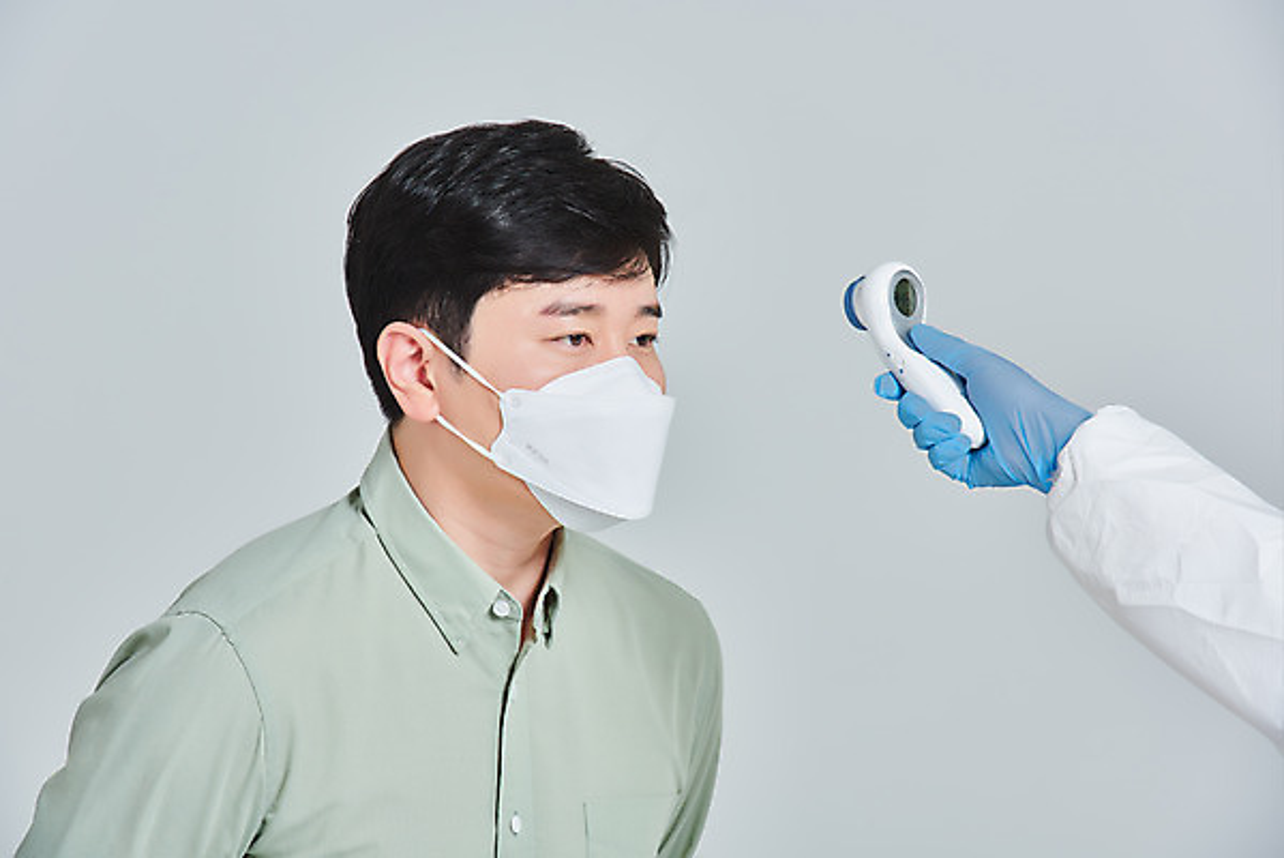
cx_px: 642
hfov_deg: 11.1
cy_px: 429
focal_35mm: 185
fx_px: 6601
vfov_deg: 7.4
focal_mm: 185
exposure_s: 1/125
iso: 100
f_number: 14
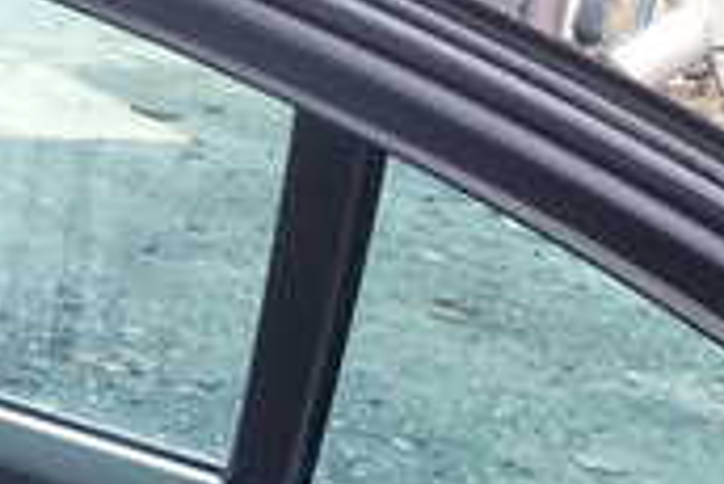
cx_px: 46
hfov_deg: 18.4
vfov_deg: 12.5
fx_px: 2194
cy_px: 370
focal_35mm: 109
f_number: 3.2
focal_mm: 5.4
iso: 100
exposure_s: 1/80
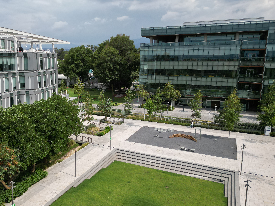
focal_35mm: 30
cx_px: 103
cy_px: 99
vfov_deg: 46.8
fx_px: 238
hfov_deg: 59.2
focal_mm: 6.72
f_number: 1.7
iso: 120
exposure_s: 1/3200
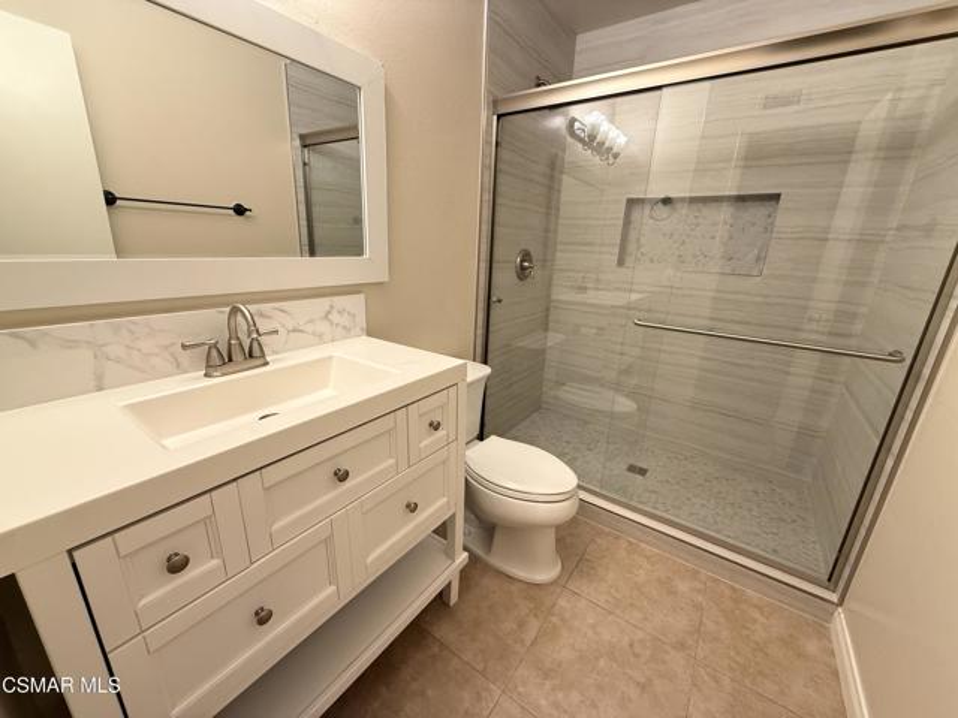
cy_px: 359
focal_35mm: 14
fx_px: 387
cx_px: 479
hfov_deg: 102.1
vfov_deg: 85.7
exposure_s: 1/120
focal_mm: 2.22
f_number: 2.2
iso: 320
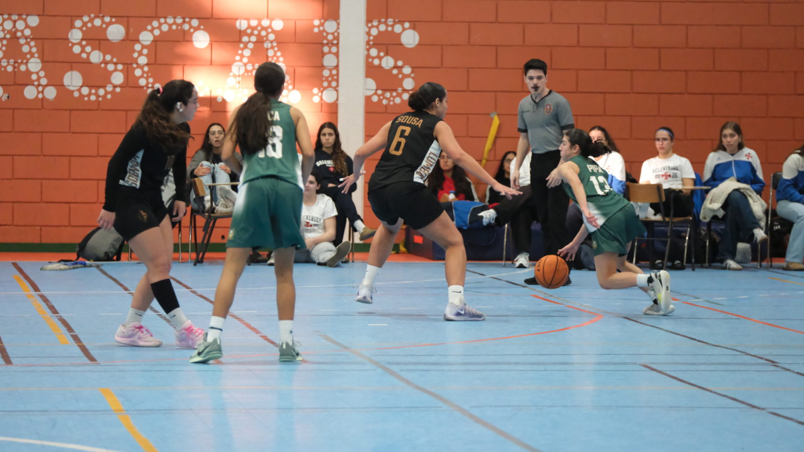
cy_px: 192
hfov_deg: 11.0
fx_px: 4179
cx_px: 403
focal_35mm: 196
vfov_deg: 6.2
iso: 8000
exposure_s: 1/800
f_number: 2.8
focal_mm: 124.3
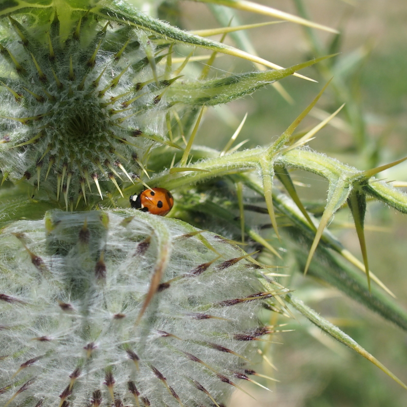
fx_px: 851
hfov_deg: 26.8
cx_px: 155
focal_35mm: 64
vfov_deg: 26.9
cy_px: 193
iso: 100
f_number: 3.5
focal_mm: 9
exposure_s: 1/1000
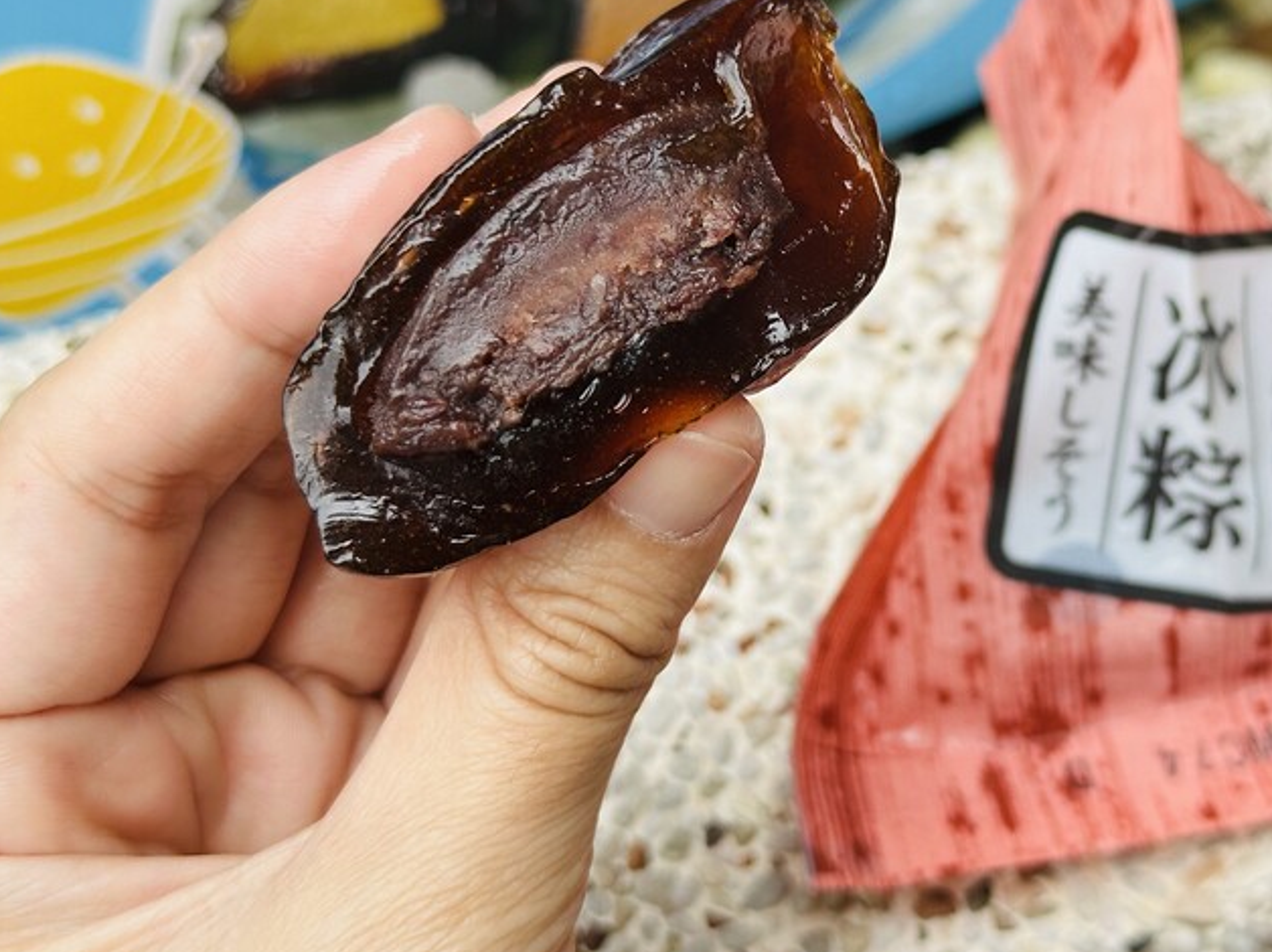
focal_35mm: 65
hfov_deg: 29.7
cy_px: 331
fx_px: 2387
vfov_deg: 22.5
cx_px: 839
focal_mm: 6.86
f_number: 1.78
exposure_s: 1/590
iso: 64
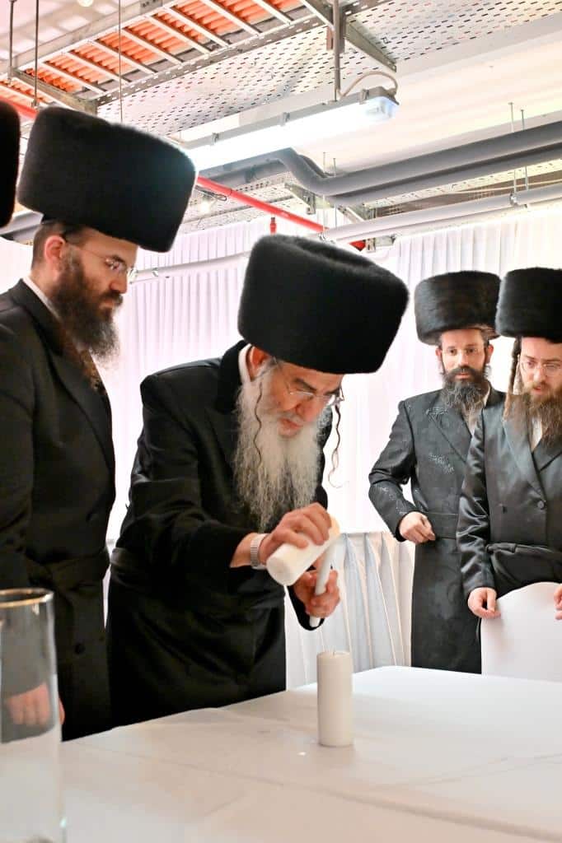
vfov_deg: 46.4
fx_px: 984
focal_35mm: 42
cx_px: 281
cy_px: 422
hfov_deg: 31.9
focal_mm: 28
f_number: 4
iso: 2000
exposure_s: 1/160
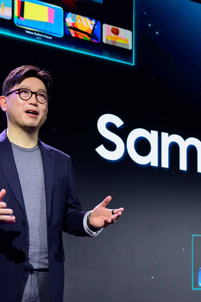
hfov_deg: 18.0
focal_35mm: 75
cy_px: 147
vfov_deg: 27.0
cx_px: 172
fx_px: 628
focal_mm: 37
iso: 1600
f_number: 5.6
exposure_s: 1/125
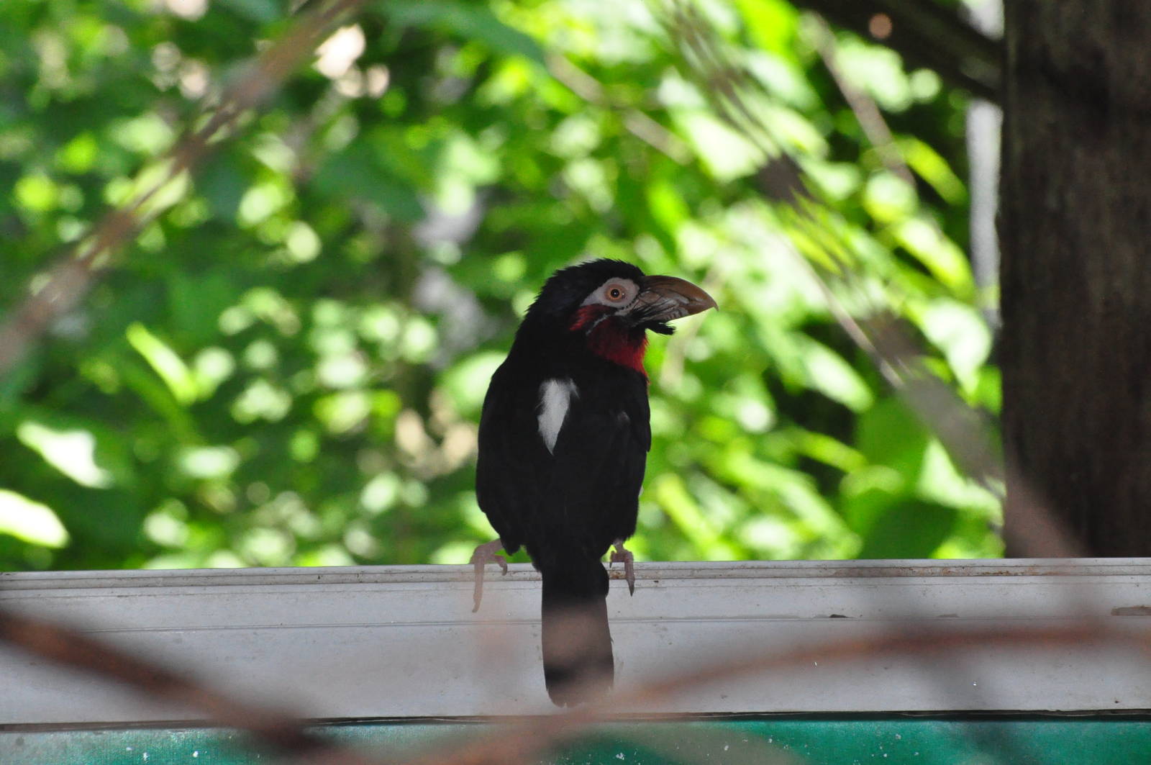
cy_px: 382
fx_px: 11018
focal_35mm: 345
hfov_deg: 6.0
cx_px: 576
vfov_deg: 4.0
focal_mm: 230
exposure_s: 1/200
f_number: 13
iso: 3200
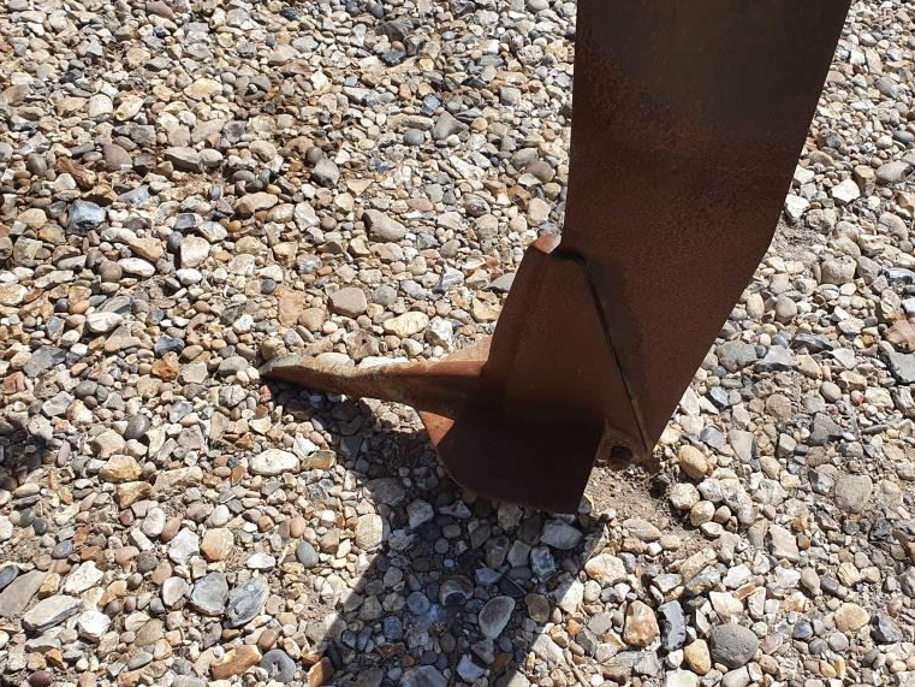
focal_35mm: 35
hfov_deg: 51.7
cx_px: 602
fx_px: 925
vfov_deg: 40.6
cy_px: 285
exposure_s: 1/1172
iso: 50
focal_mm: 4.32
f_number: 2.4
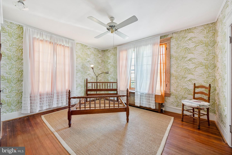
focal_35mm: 14
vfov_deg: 81.2
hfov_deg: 104.3
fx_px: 90
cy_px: 78
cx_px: 116
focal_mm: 14
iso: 400
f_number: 7.1
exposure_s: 1/10
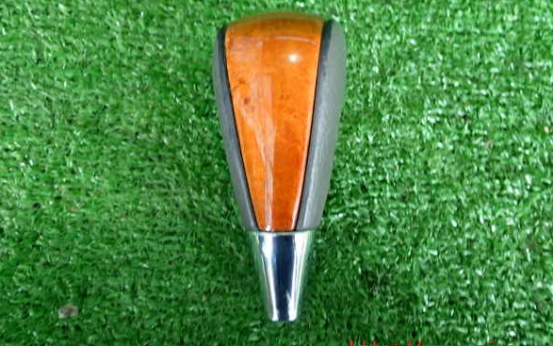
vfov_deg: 32.7
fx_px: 588
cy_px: 150
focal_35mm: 39
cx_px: 280
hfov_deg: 50.4
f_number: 2.5
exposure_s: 1/40
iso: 320
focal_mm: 6.37
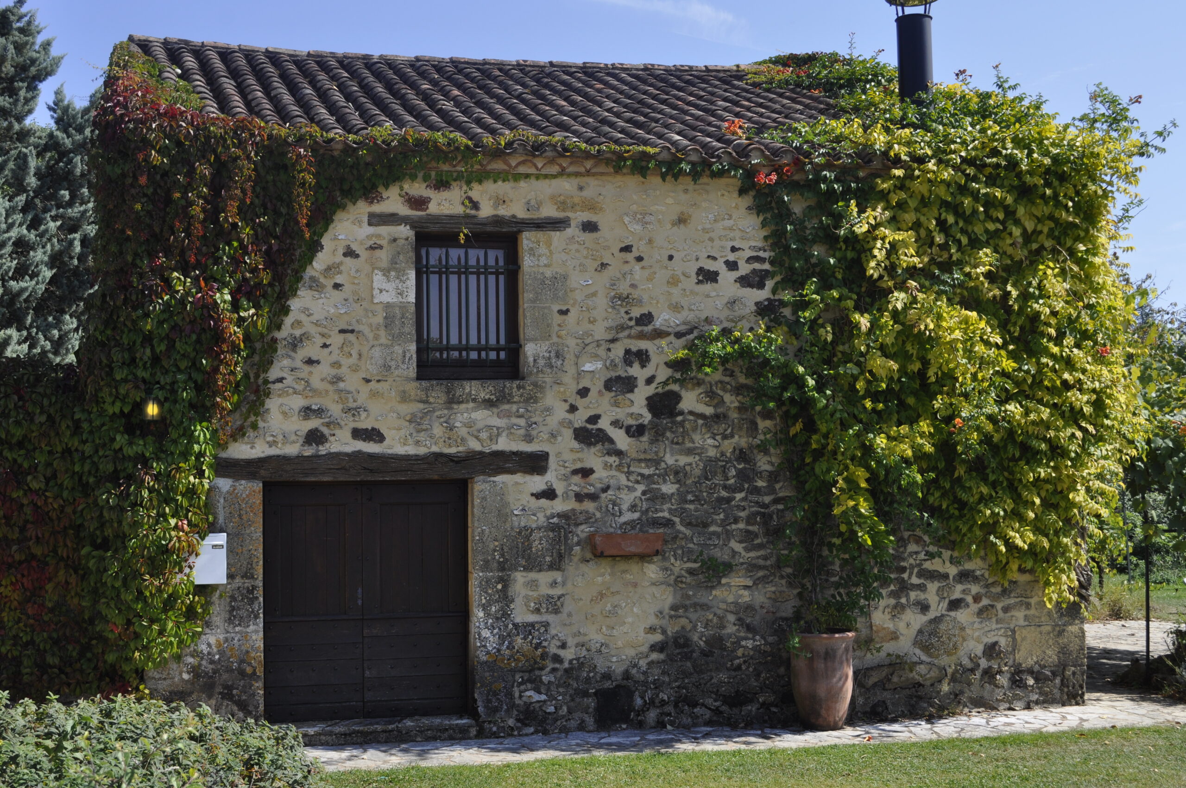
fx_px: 1579
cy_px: 394
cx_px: 593
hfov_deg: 41.2
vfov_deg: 28.0
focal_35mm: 48
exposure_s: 1/320
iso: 200
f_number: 8
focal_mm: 32
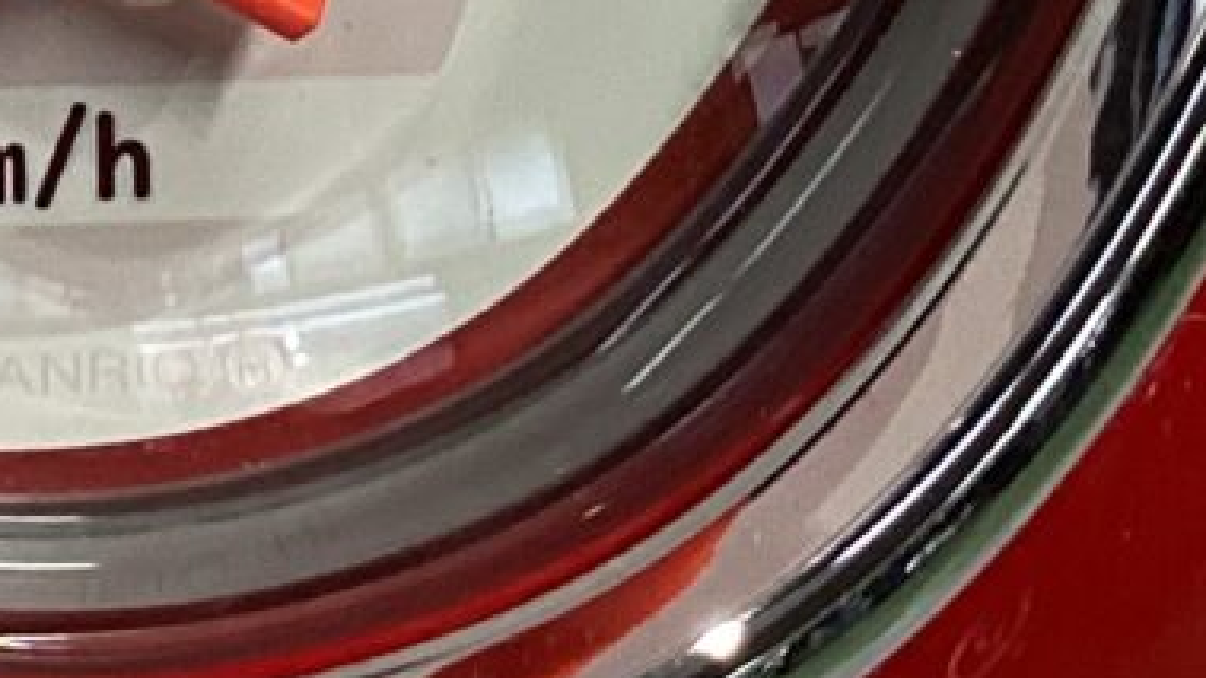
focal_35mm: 171
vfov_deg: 6.8
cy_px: -891
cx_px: -321
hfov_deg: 12.2
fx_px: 5467
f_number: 2.4
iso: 200
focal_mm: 3.3
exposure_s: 1/60
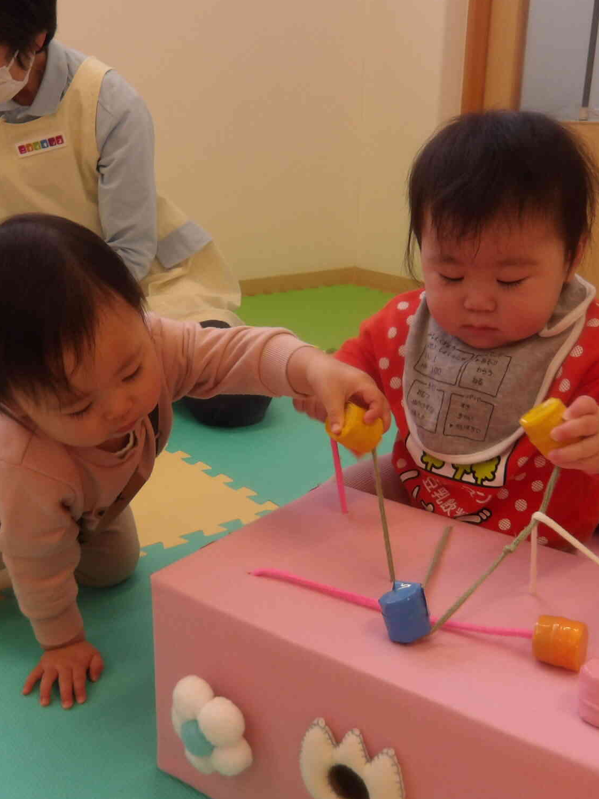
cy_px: 408
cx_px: 289
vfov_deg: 50.1
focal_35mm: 37
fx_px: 853
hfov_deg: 38.7
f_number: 3
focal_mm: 4.9
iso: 100
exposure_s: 1/83
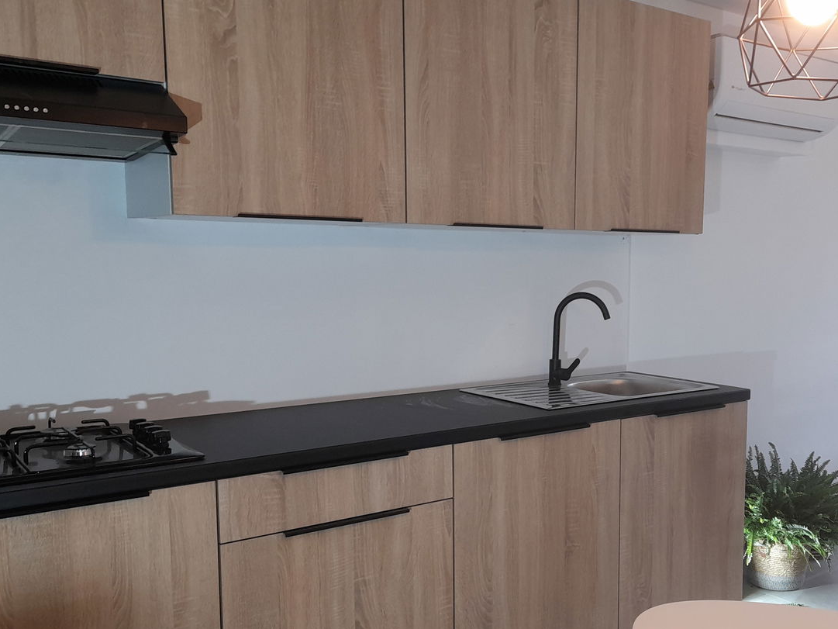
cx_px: 555
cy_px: 372
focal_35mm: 37
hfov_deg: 49.3
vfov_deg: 38.5
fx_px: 896
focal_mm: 4.6
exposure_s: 1/50
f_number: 2
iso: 100
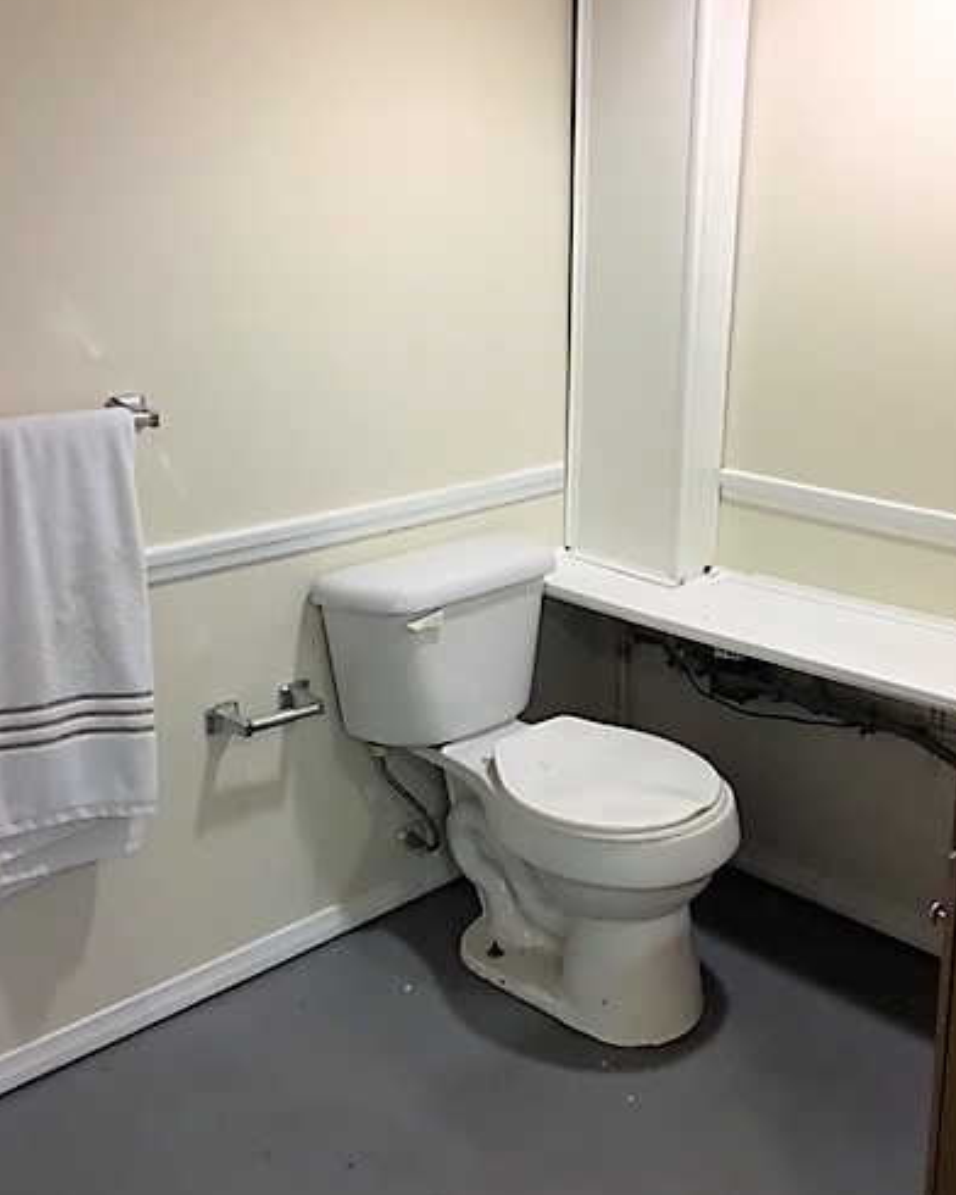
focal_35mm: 37
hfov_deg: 40.0
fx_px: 1309
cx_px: 563
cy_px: 566
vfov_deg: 49.1
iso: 64
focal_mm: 4.15
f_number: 2.2
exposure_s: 1/4
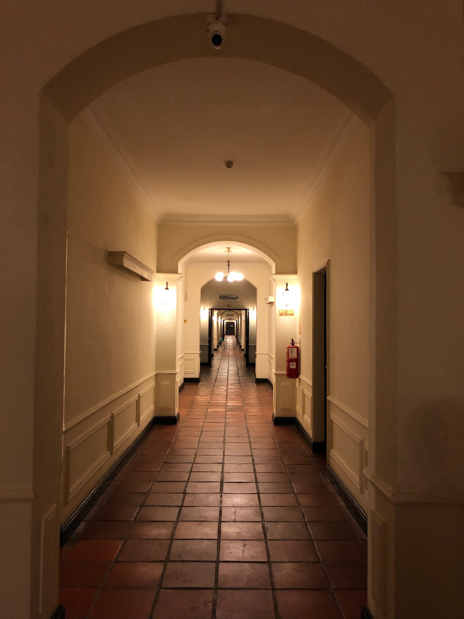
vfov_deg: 63.4
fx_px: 500
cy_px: 310
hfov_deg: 49.7
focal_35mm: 28
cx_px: 232
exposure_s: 1/17
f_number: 1.8
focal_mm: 4
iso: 80
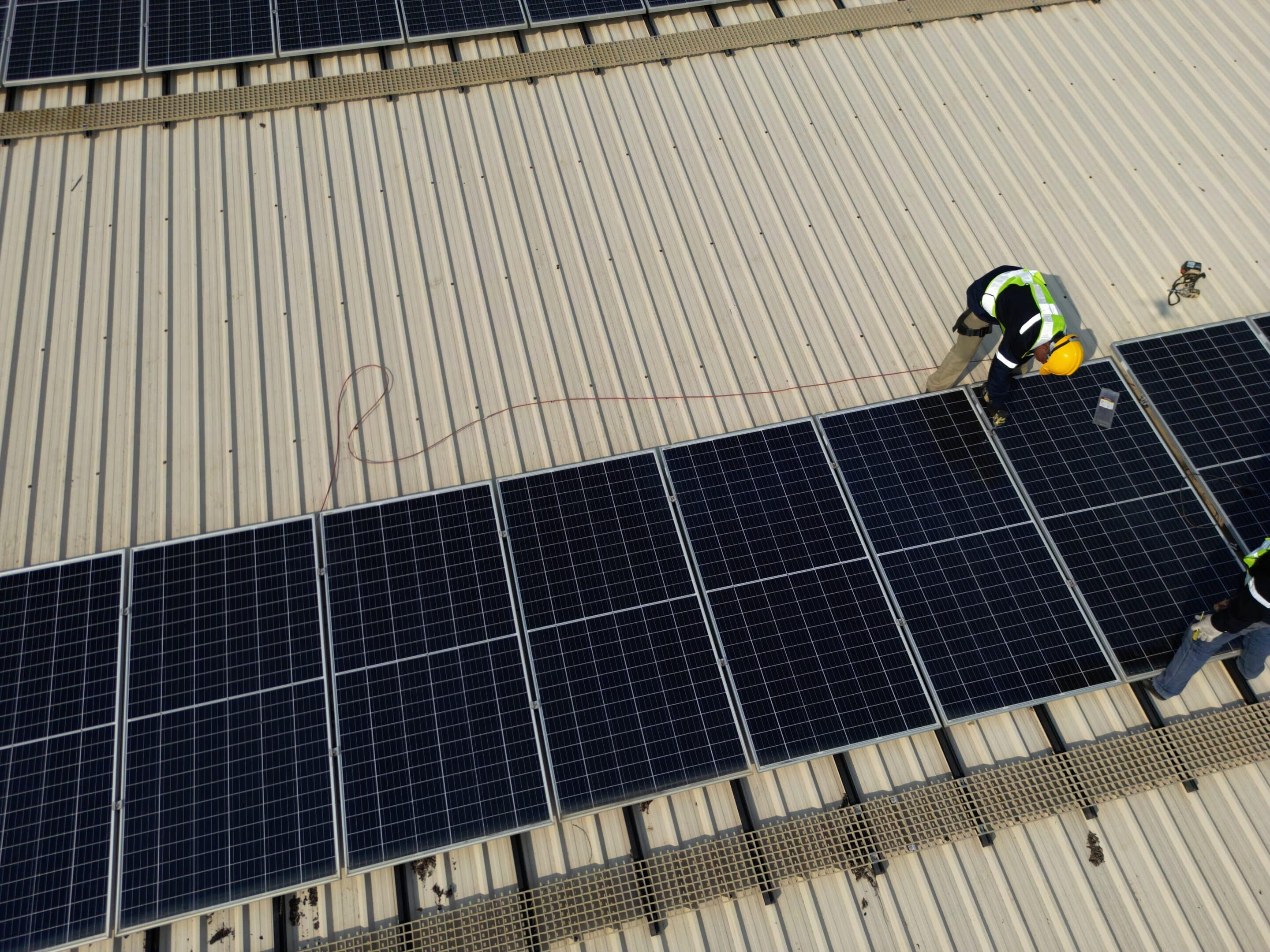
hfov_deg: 71.6
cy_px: 476
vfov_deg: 56.8
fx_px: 881
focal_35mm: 24
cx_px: 635
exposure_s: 1/5000
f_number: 1.7
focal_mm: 6.72
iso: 110
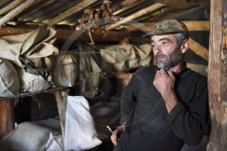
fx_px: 252
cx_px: 114
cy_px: 76
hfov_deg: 48.5
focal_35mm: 40
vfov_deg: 33.4
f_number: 2.8
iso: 1600
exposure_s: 1/25
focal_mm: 40
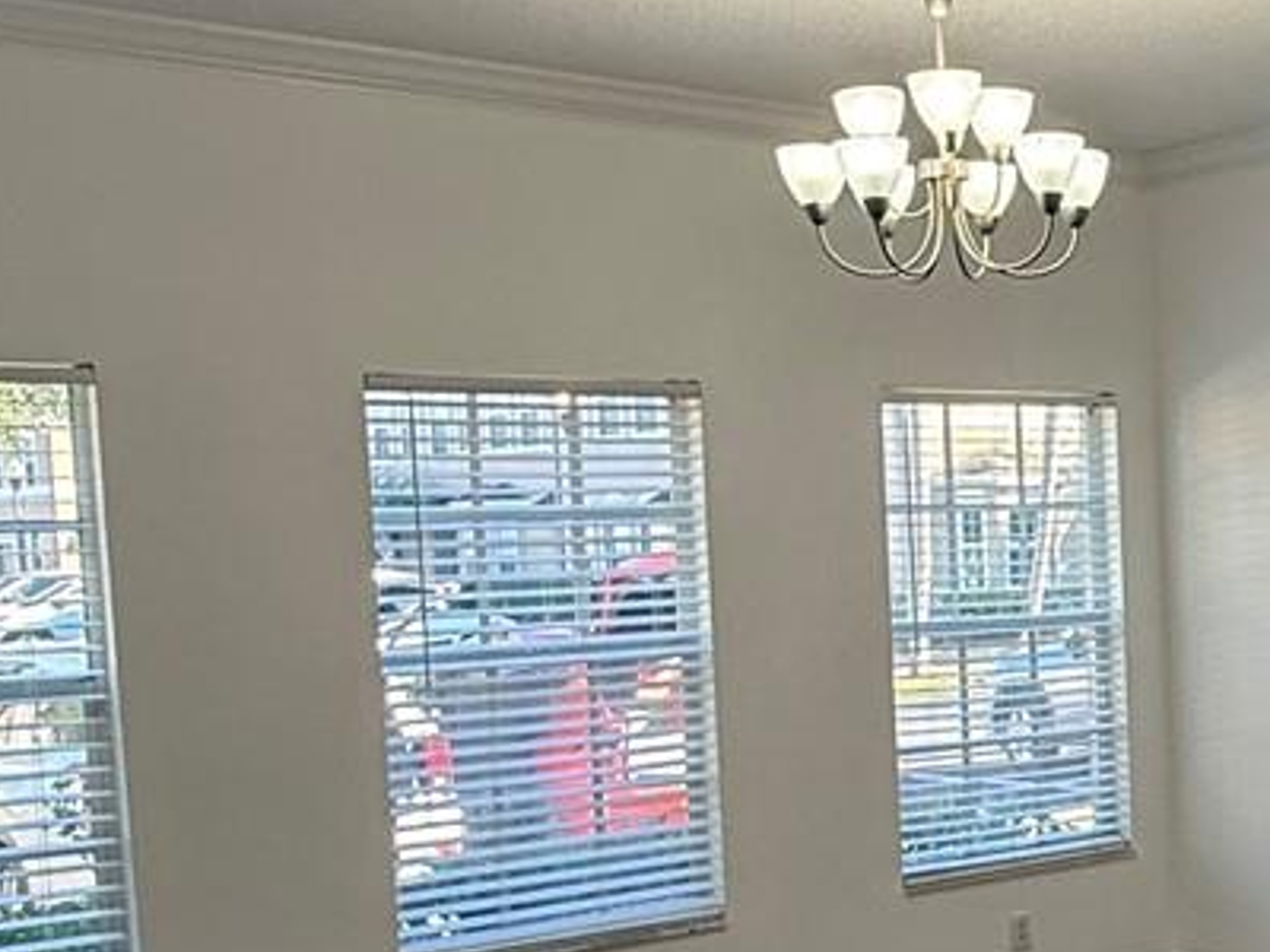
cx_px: 1400
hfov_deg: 30.6
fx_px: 2055
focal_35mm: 56
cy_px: 657
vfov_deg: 25.9
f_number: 2.2
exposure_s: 1/120
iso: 80
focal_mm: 2.22
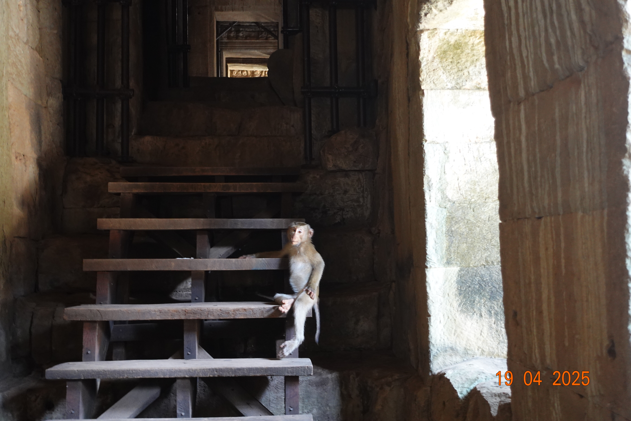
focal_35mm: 44
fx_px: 771
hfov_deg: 44.5
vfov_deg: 30.5
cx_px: 316
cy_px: 210
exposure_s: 1/13
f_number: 2.8
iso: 800
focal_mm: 16.5
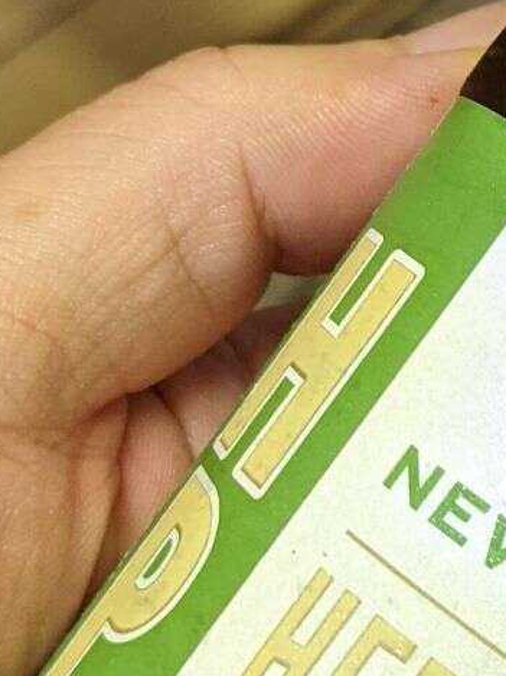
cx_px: 659
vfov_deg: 16.7
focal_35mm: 118
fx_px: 2303
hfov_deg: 12.2
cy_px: 412
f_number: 1.73
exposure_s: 1/23.8
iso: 190
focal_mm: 4.38
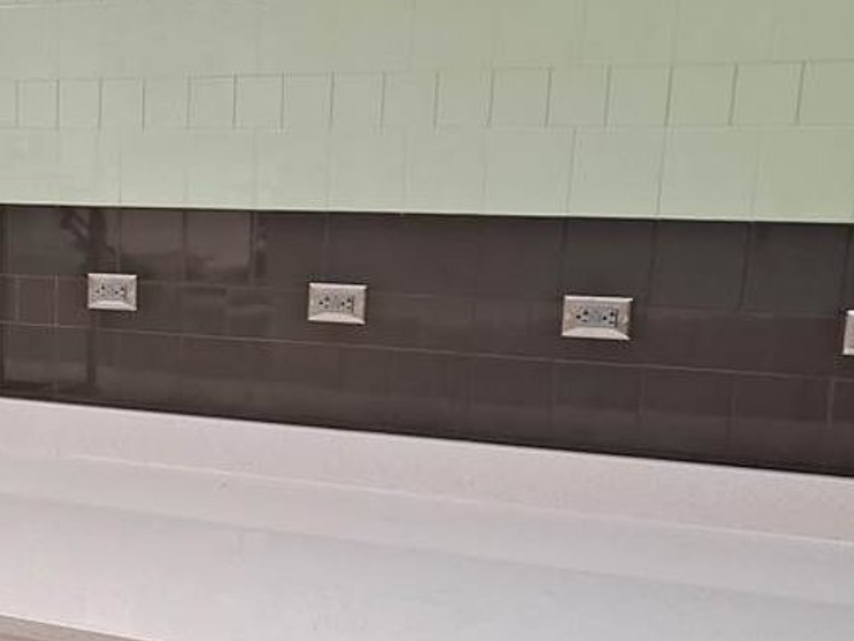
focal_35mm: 68
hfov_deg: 26.8
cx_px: -19
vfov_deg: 21.2
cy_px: 556
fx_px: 1678
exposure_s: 1/60
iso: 80
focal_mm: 4.6
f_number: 2
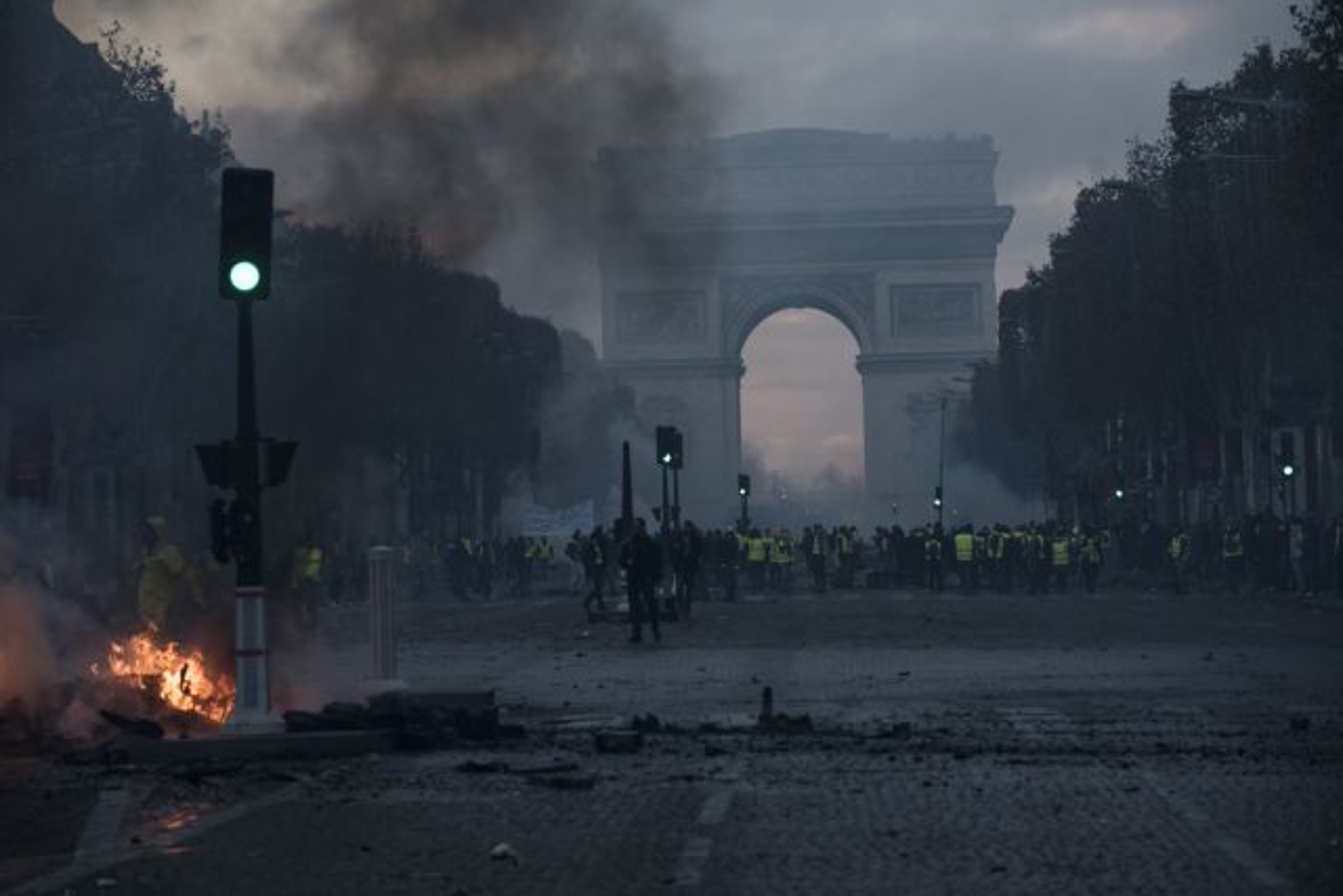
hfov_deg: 16.4
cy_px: 448
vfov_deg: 11.0
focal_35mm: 125
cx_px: 672
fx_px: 4664
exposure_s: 1/1250
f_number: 5.6
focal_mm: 125
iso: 1600
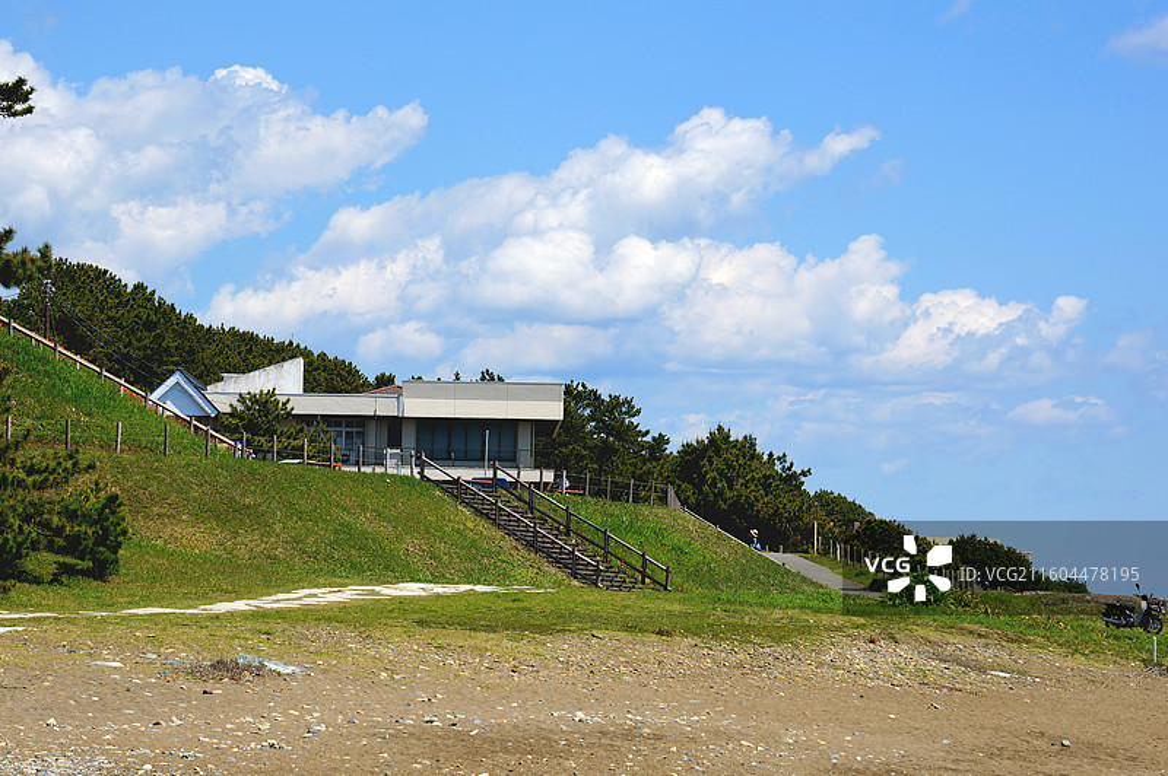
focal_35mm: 114
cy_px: 388
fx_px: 3696
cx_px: 584
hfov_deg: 18.0
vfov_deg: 12.0
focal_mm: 76
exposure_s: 1/250
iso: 100
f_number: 13
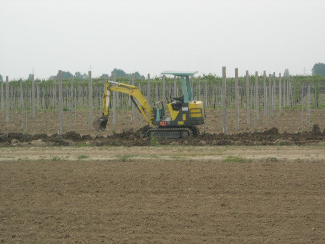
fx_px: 1061
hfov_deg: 17.4
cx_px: 162
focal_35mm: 113
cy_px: 122
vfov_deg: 13.1
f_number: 8.2
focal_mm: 23.4
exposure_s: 1/125
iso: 87
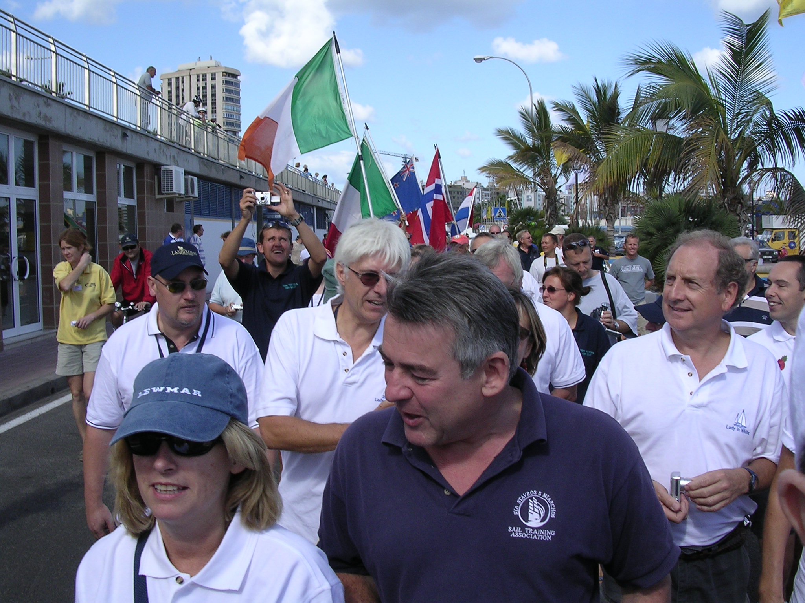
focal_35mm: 38
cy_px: 302
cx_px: 402
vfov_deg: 37.7
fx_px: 884
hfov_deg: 49.0
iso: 100
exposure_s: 1/257
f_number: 5.6
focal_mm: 5.8
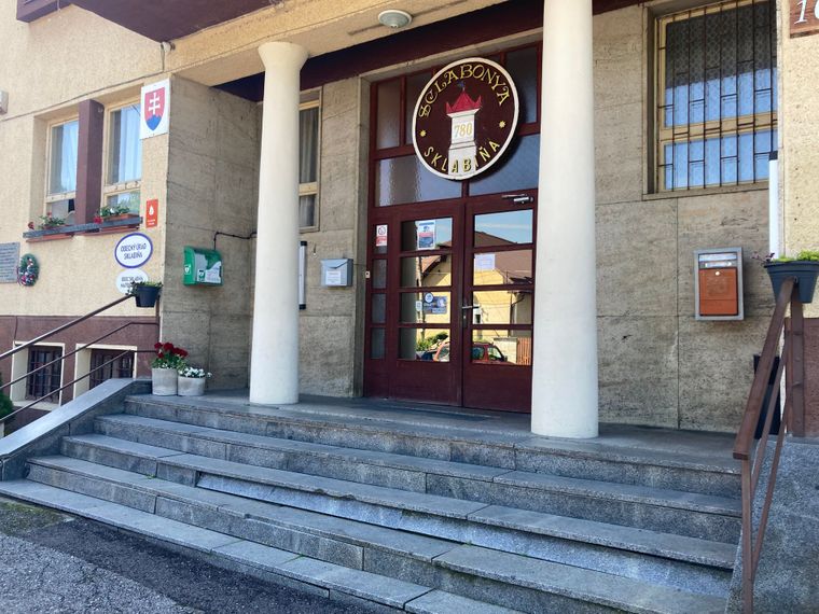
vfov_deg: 49.7
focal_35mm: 28
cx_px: 410
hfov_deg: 63.4
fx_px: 662
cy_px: 307
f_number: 1.8
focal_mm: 3.99
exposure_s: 1/225
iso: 20
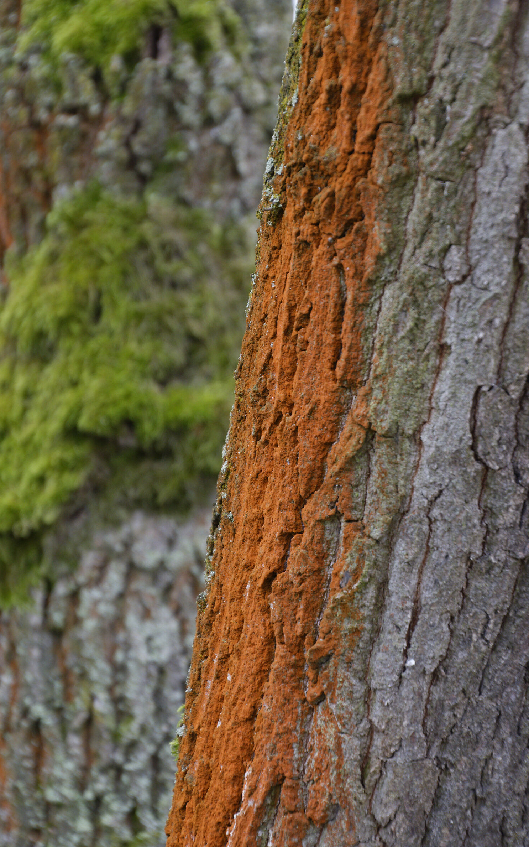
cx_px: 261
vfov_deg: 19.3
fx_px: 2492
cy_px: 420
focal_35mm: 108
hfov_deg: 12.1
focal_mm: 70
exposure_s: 1/90
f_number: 5.3
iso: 400
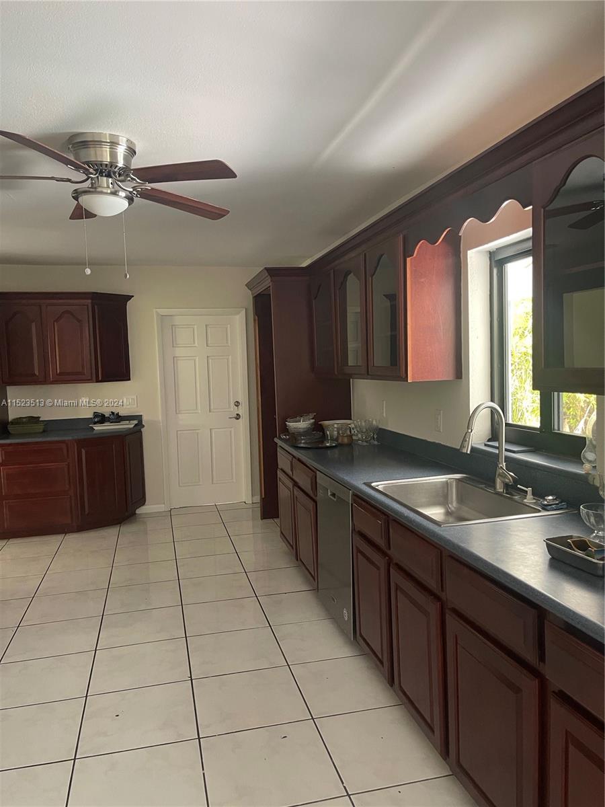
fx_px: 606
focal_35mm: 26
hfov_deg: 53.1
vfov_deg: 67.3
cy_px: 404
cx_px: 302
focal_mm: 5.1
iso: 320
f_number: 1.6
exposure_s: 1/60
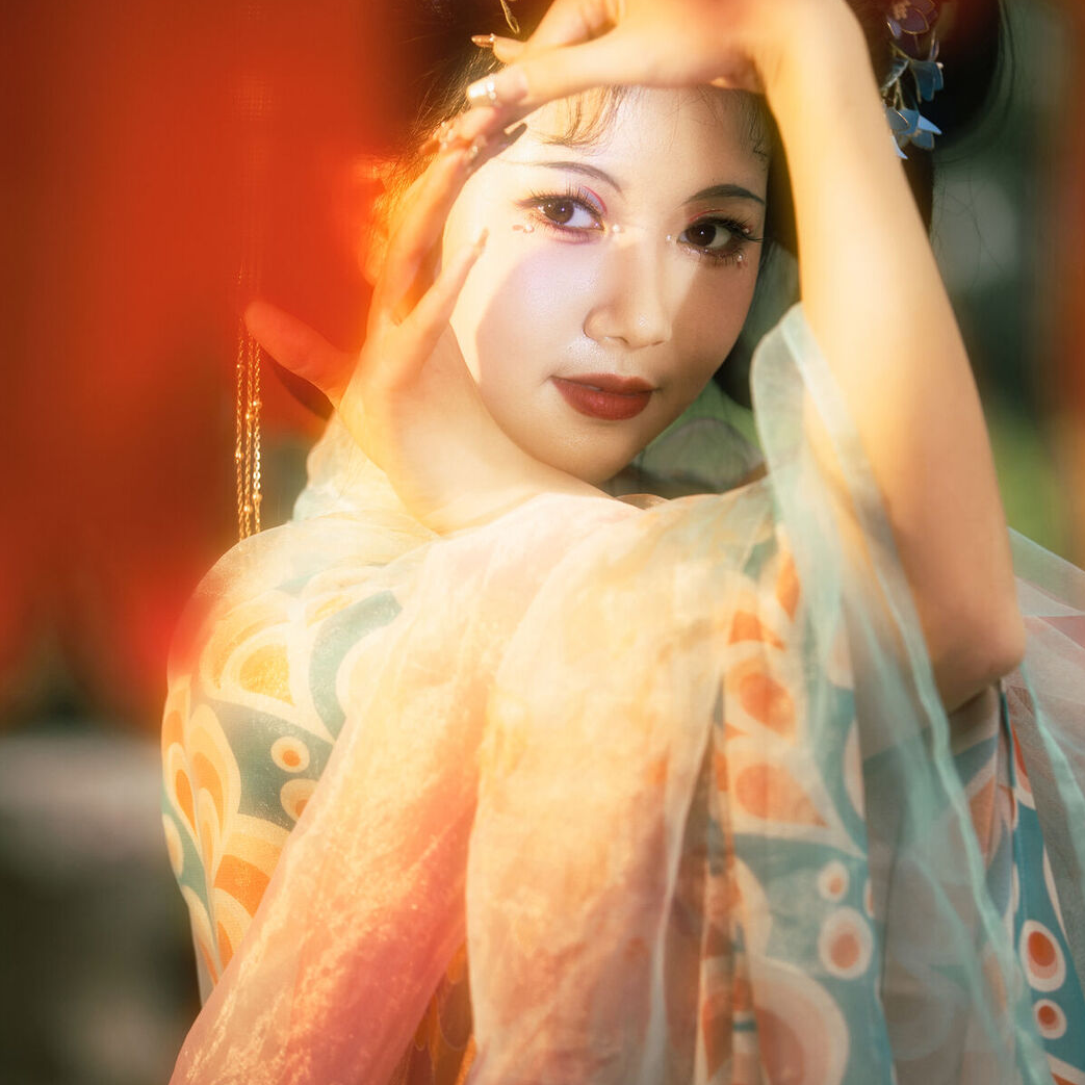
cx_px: 545
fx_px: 5461
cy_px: 441
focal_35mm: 154
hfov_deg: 11.3
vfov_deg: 11.3
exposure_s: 1/400
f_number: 2.8
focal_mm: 120
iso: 400
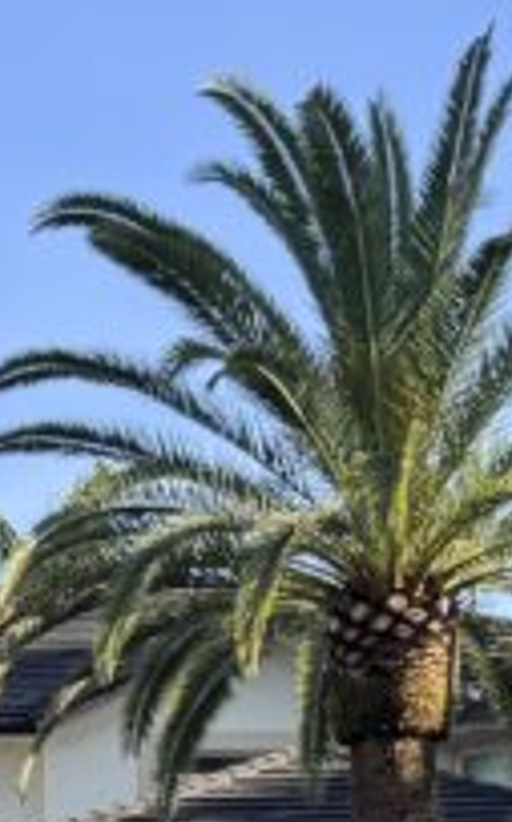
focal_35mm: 128
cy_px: 1289
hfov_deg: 10.1
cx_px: -36
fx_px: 2866
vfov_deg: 15.0
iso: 80
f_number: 1.78
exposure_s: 1/853
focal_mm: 6.76
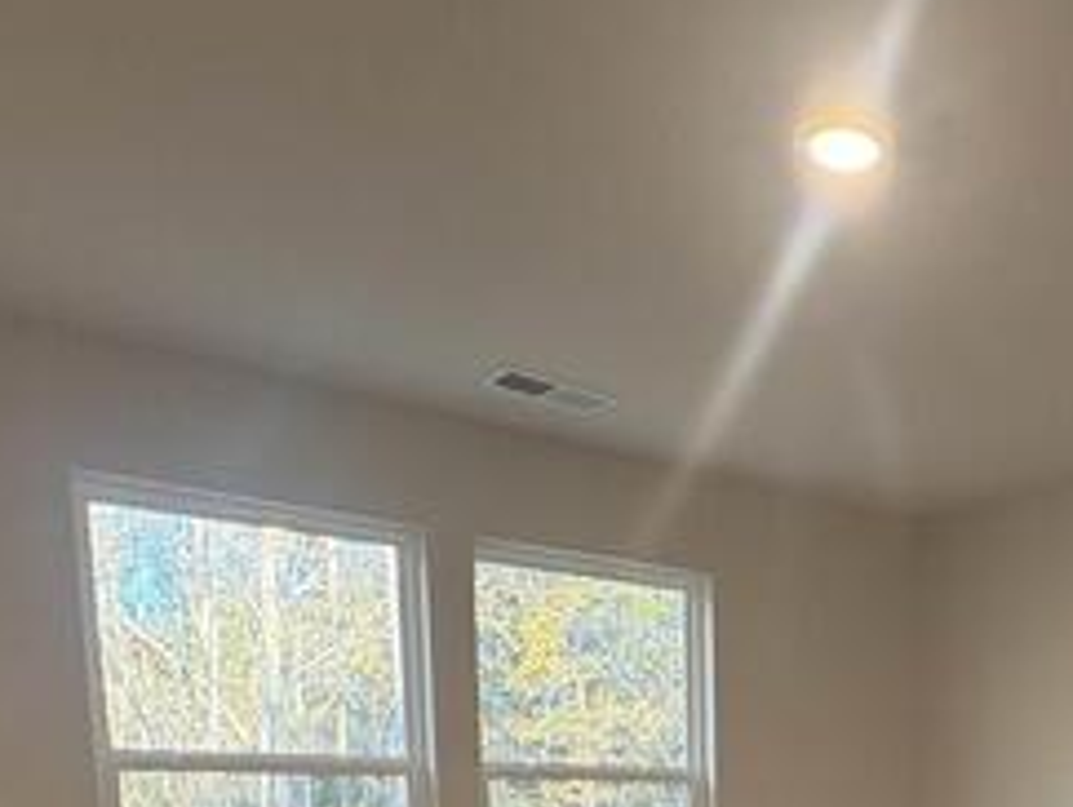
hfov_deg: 45.3
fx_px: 1148
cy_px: 958
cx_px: 971
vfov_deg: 32.4
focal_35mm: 37
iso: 160
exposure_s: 1/60
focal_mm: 2.22
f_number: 2.2
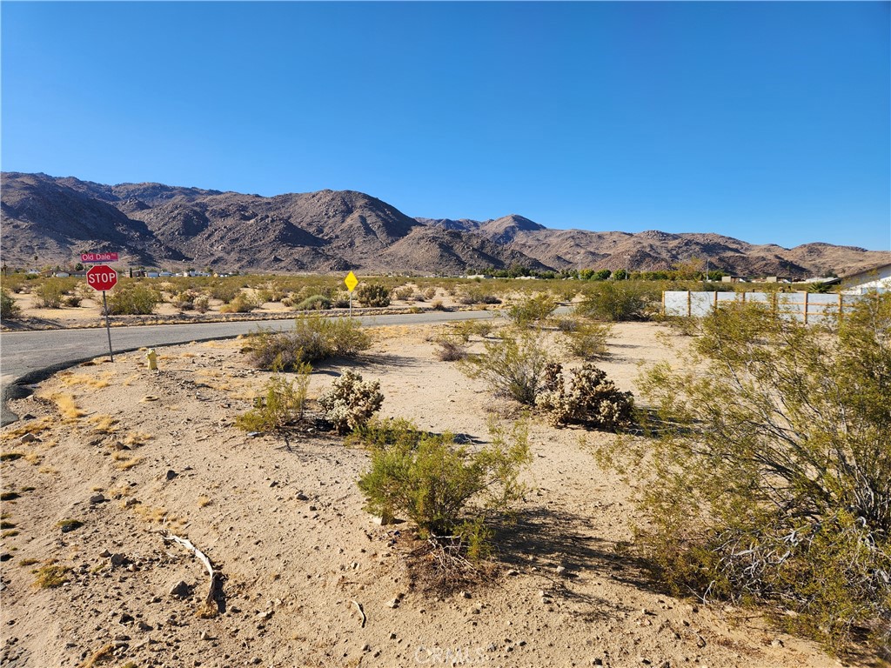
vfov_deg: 58.9
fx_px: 592
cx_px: 446
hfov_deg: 73.9
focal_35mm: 23
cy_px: 334
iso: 20
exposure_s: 1/1399
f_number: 1.8
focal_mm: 5.4
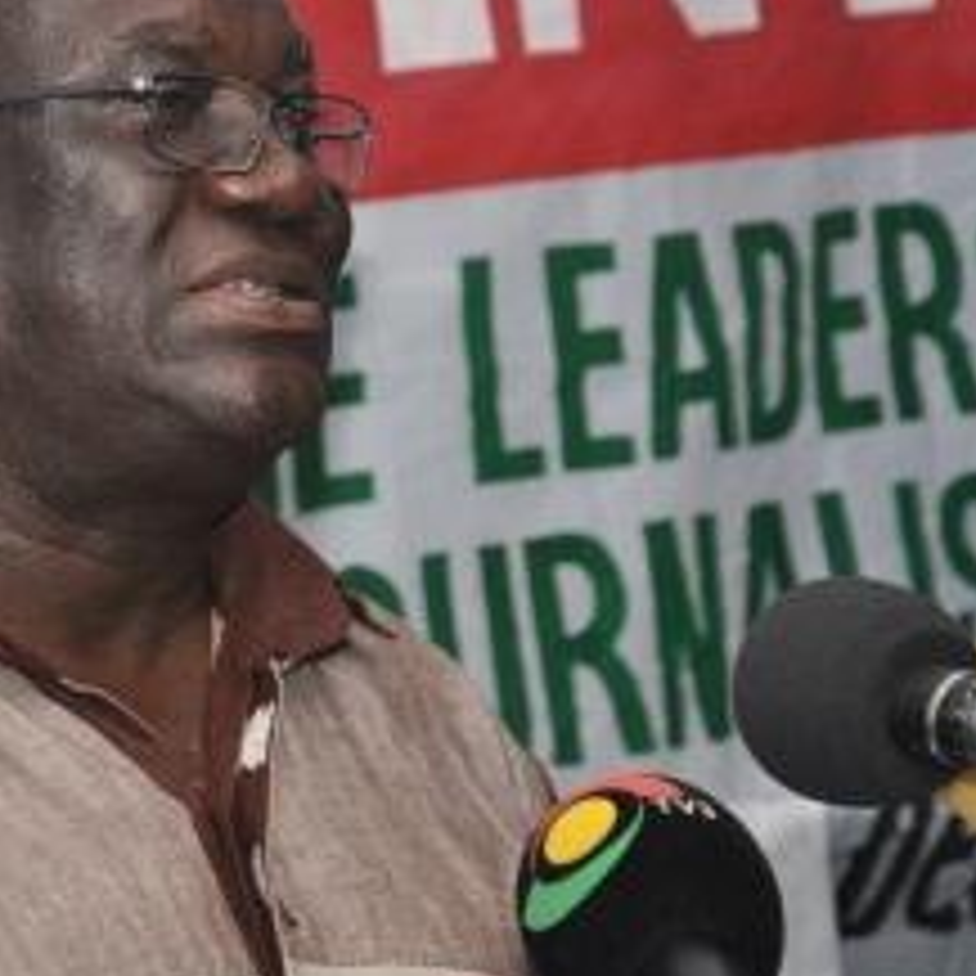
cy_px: 450
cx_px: 355
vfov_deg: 6.1
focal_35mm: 289
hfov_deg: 6.1
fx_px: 9219
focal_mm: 110
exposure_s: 1/200
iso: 200
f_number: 5.3
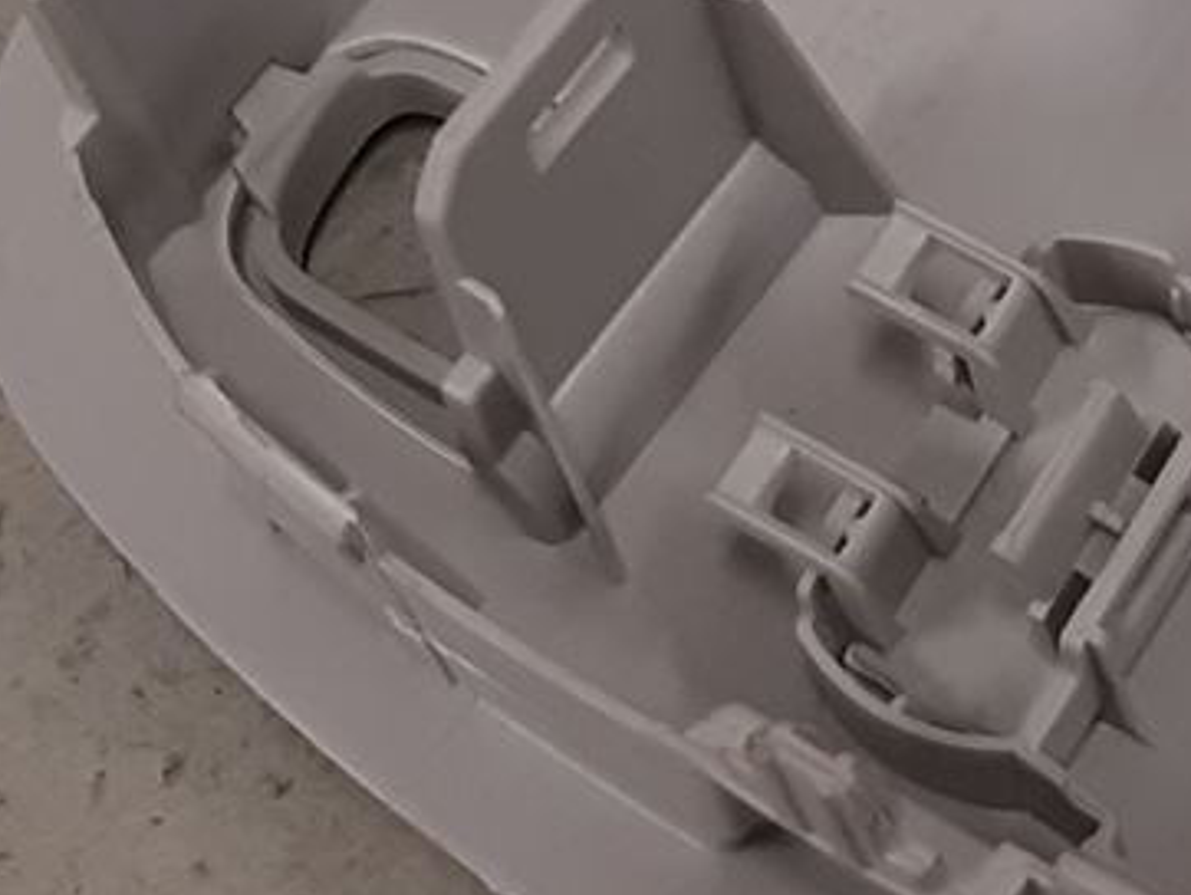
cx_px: 1606
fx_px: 5061
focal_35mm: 147
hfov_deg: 12.9
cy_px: -16
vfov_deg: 10.0
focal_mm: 3.93
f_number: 1.7
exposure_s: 1/50
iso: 100
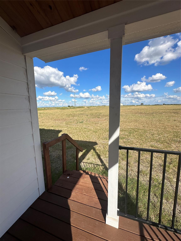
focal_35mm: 14
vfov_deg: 102.1
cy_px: 120
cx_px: 90
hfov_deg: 85.7
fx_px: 98
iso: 50
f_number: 2.2
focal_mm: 2.22
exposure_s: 1/2882
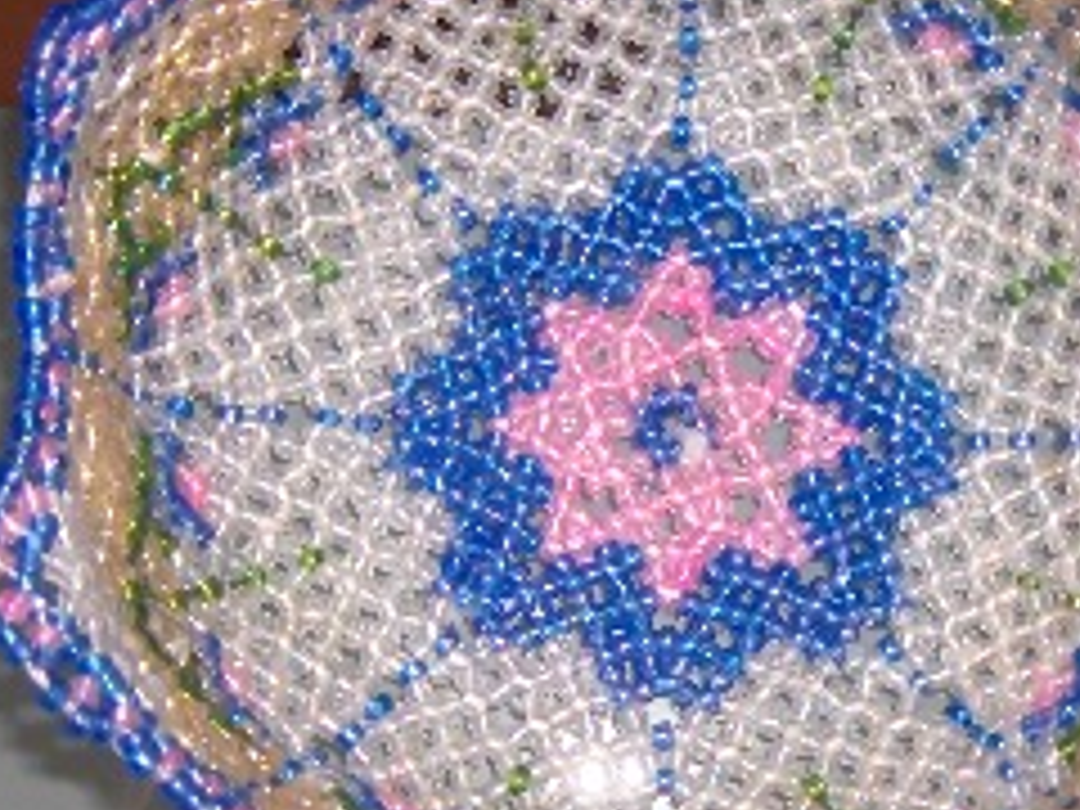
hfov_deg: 18.6
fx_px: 3245
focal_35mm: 104
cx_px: 940
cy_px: 508
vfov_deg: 14.2
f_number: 2.8
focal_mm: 8
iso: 100
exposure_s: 1/60
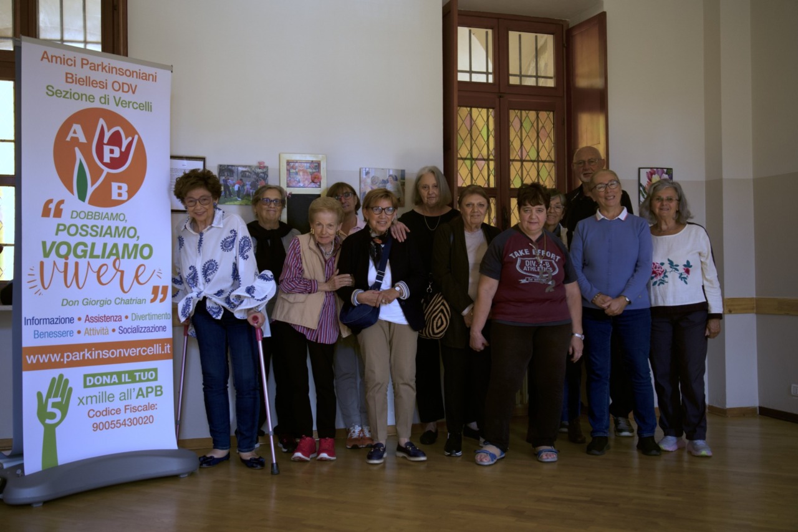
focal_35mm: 37
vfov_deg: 35.9
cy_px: 266
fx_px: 820
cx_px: 399
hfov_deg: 51.9
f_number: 4
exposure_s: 1/200
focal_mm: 37
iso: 1000
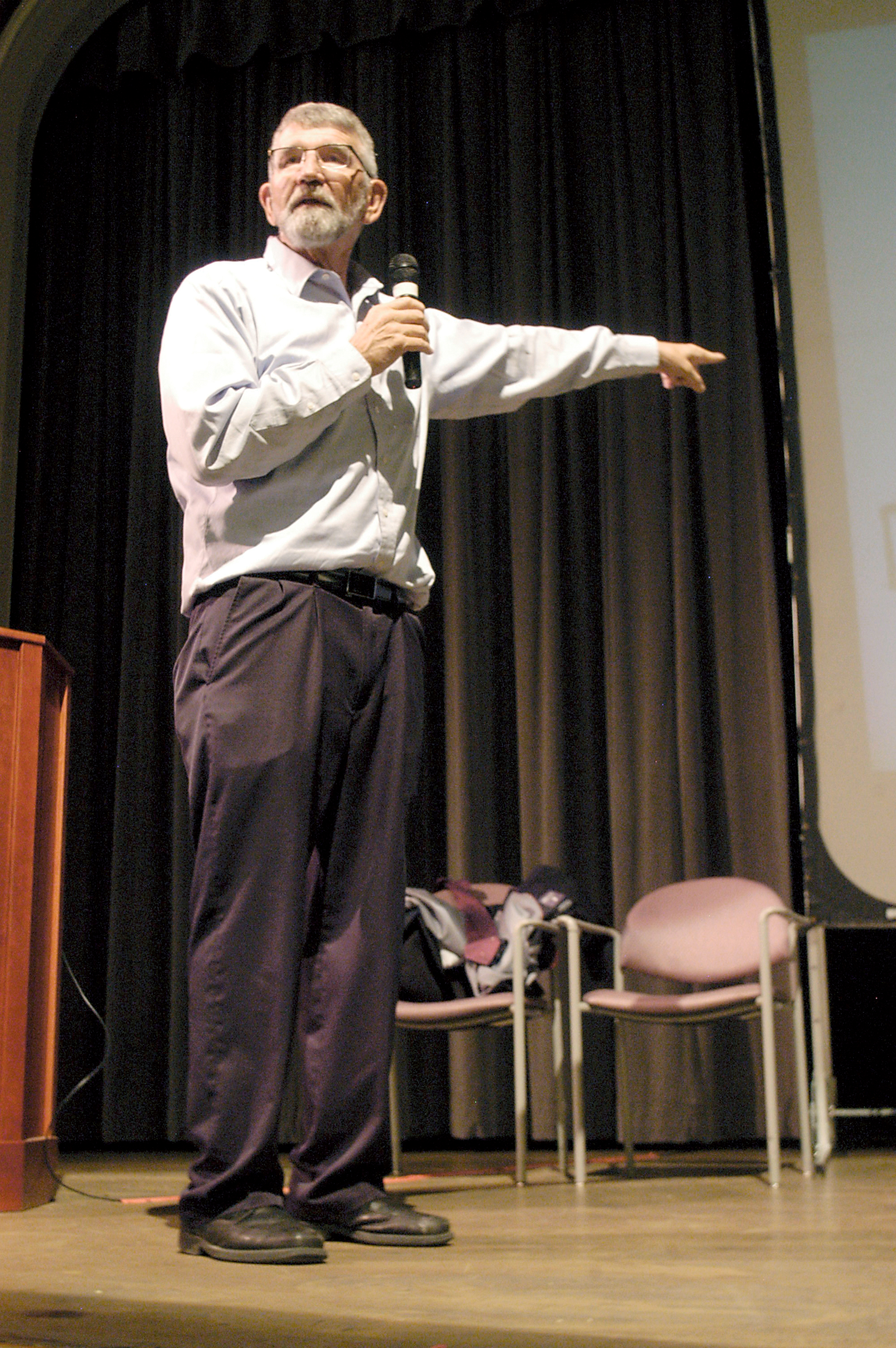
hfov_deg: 29.8
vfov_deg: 43.6
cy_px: 674
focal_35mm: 45
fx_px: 1683
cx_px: 448
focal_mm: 30
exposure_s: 1/13
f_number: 5.6
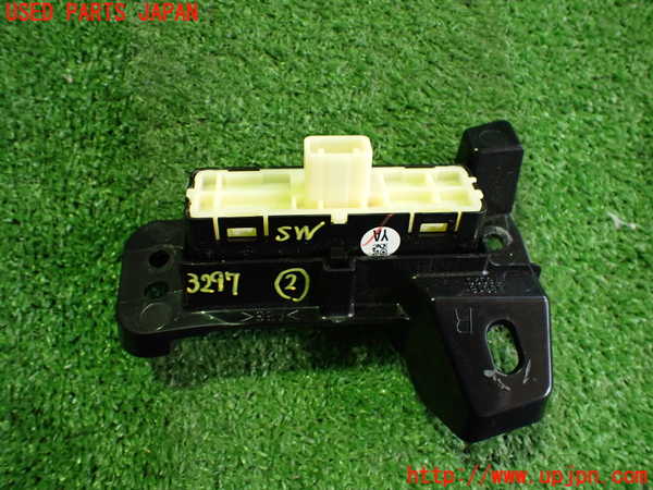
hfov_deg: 60.0
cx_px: 326
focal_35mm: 30
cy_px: 245
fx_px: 566
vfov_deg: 46.8
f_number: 2.3
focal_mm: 5.4
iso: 800
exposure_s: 1/60
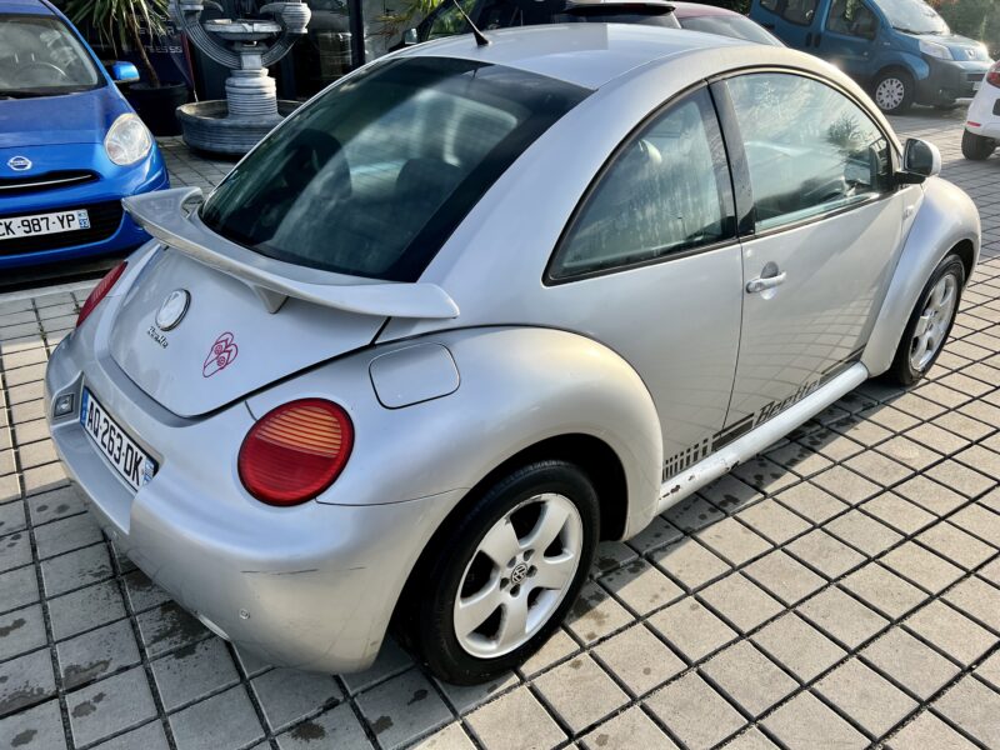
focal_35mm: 26
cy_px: 375
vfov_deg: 53.1
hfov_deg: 67.3
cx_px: 500
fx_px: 751
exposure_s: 1/3257
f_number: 1.5
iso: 50
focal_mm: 5.7
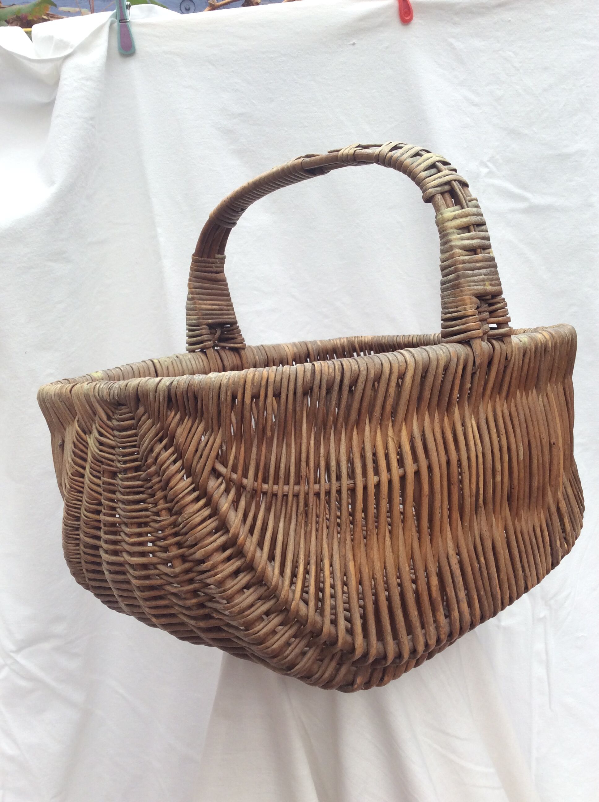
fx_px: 740
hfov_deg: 44.1
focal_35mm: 32
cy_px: 401
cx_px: 300
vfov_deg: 56.9
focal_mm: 3.3
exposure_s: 1/150
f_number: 2.4
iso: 32
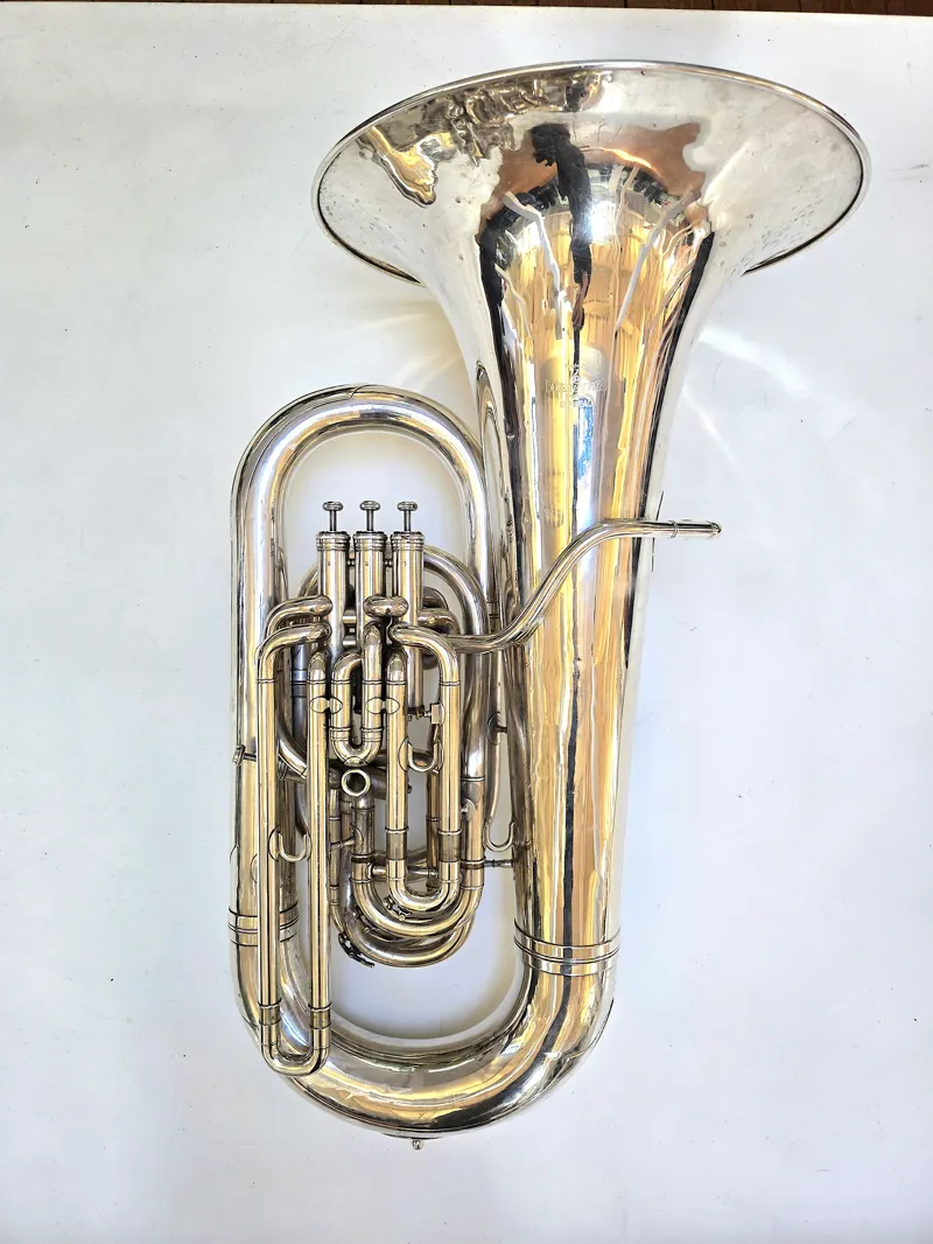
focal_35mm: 23
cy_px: 622
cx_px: 466
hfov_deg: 58.9
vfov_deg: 73.9
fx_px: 826
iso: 64
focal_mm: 5.4
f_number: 1.8
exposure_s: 1/100
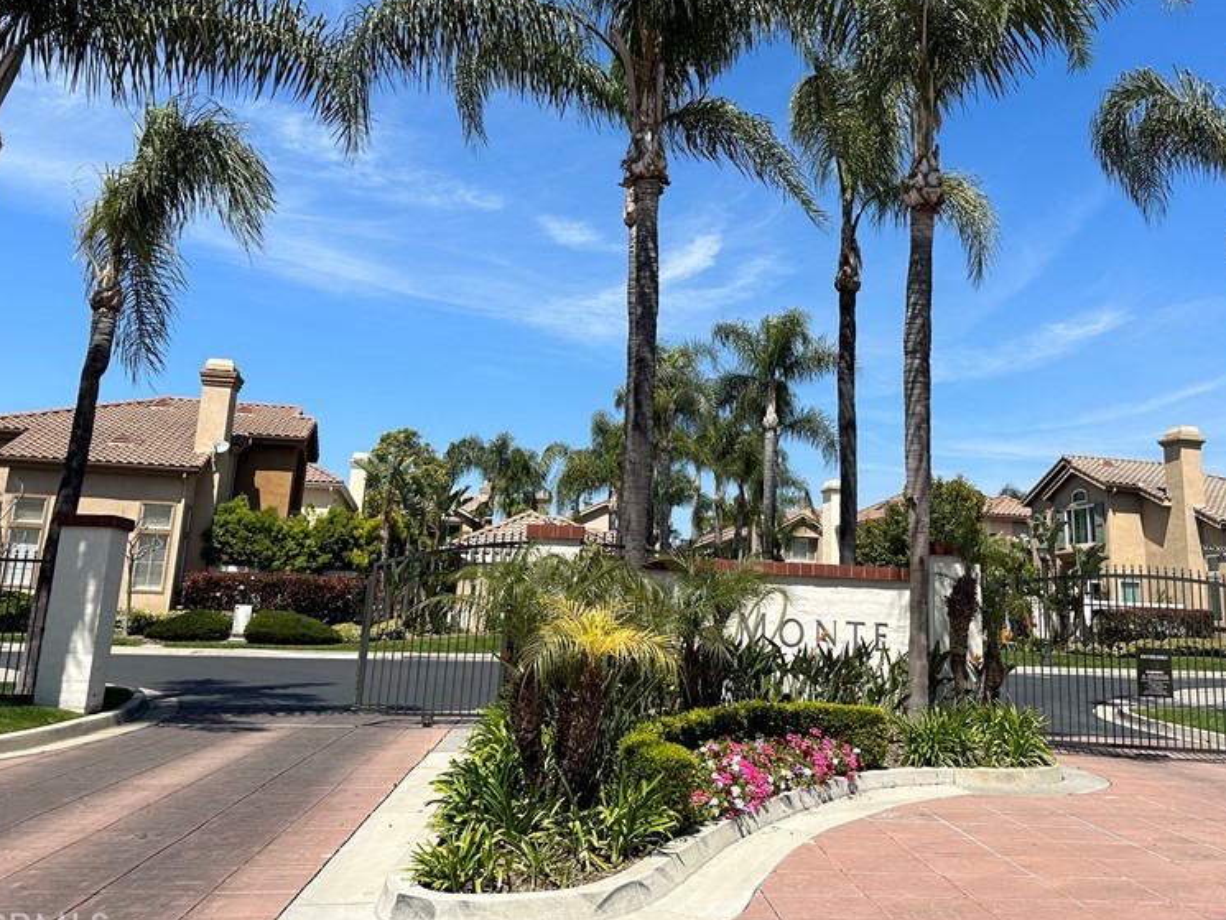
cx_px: 724
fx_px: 1169
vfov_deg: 42.5
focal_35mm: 33
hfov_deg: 55.0
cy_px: 319
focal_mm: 6.86
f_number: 1.78
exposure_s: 1/4762
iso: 80
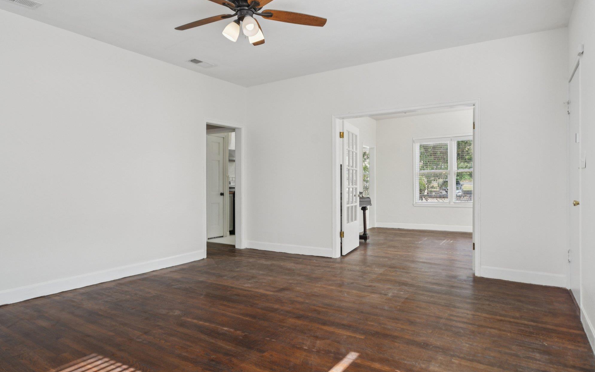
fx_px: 357
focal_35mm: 22
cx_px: 292
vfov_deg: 55.0
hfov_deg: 79.6
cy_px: 170
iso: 400
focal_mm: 14
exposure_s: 1/60
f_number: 8
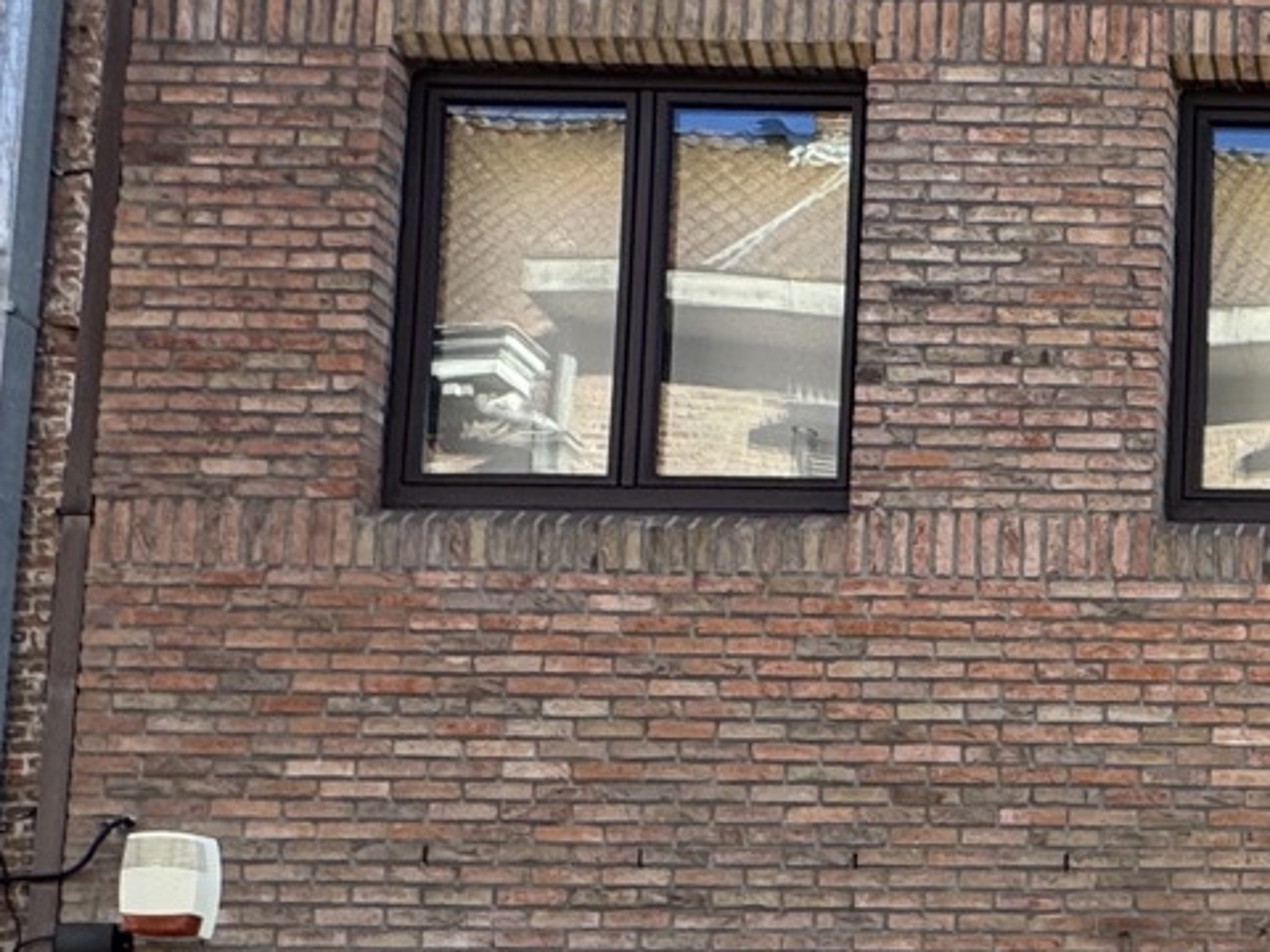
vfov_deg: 23.5
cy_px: 1193
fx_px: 2055
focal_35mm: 56
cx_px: 1926
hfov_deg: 25.4
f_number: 2.2
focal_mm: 2.22
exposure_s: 1/217
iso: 40
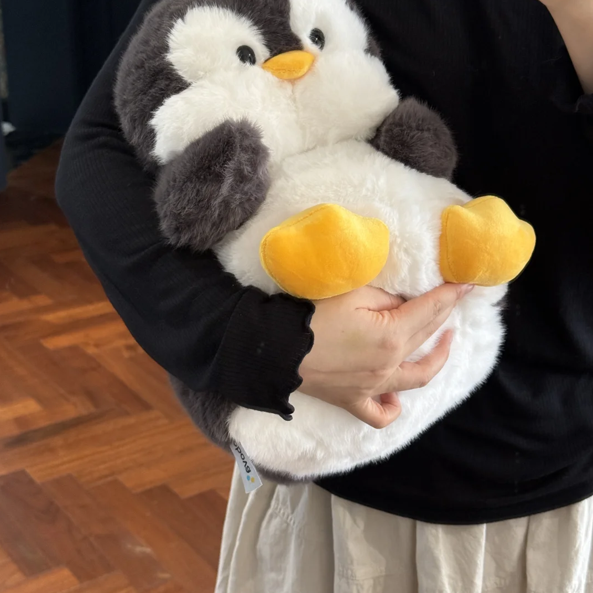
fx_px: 1105
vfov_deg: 30.0
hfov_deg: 30.0
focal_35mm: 57
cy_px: 281
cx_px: 295
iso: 125
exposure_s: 1/60
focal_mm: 6.76
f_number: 1.78
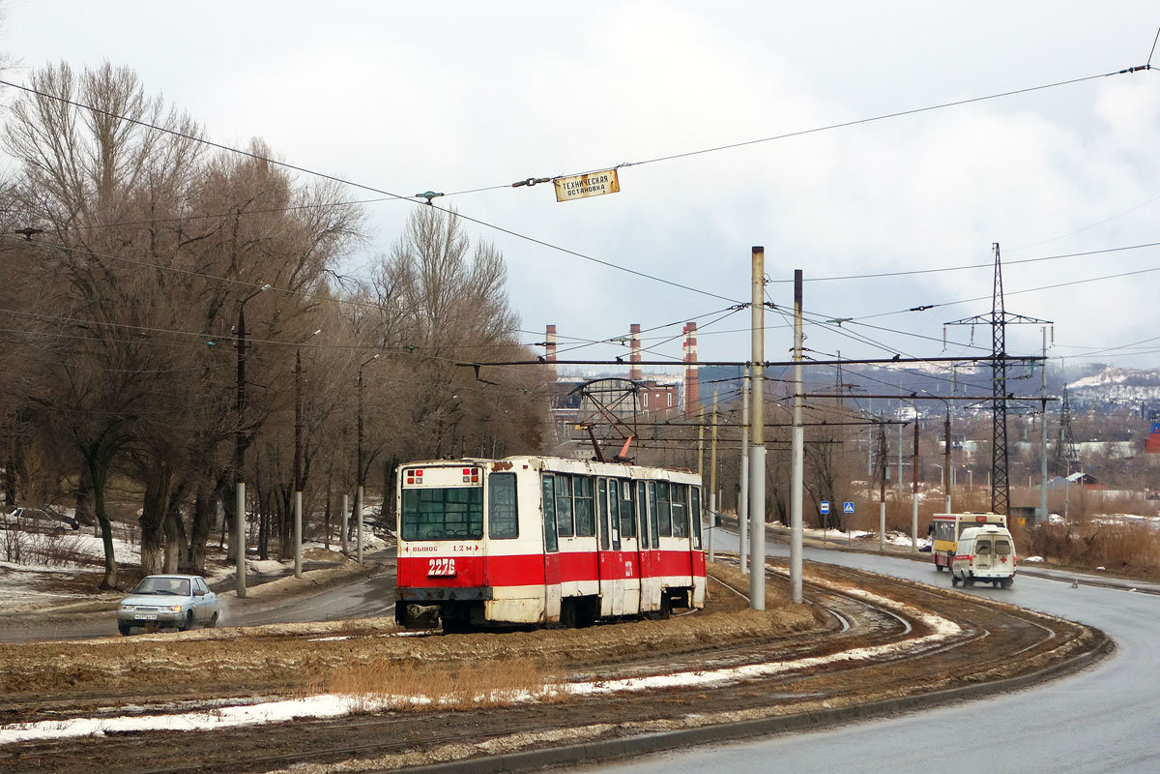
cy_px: 387
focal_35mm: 66
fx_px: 2127
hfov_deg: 30.5
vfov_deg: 20.6
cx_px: 580
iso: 160
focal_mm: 24.7
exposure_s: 1/500
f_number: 4
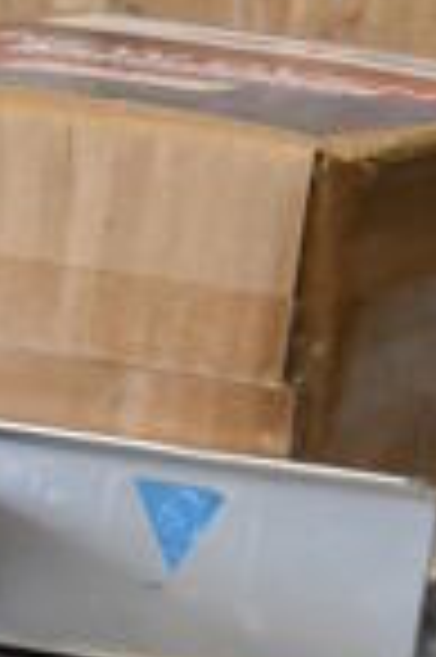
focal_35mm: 169
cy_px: 1532
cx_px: -265
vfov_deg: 10.6
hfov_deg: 7.9
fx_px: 3077
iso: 1250
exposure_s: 1/125
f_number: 3.5
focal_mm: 18
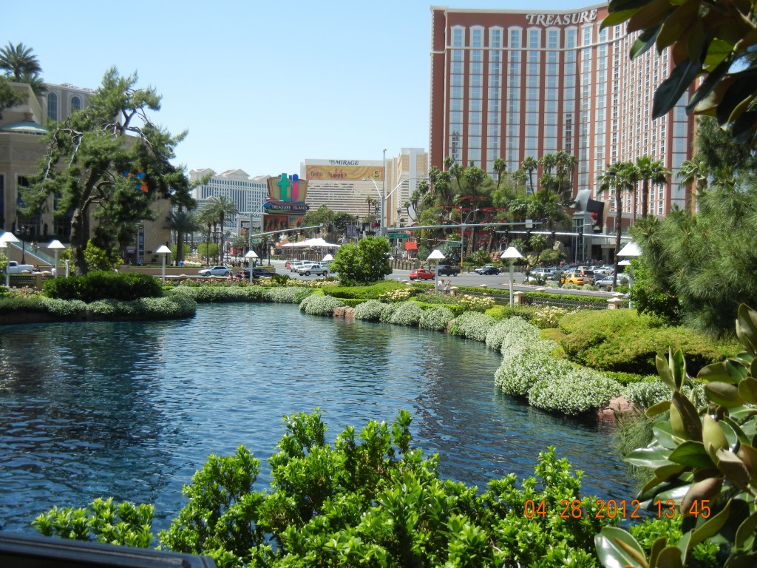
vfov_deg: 41.8
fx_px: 744
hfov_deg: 54.0
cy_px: 284
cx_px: 378
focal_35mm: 34
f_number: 7.2
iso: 160
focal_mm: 6.2
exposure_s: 1/252
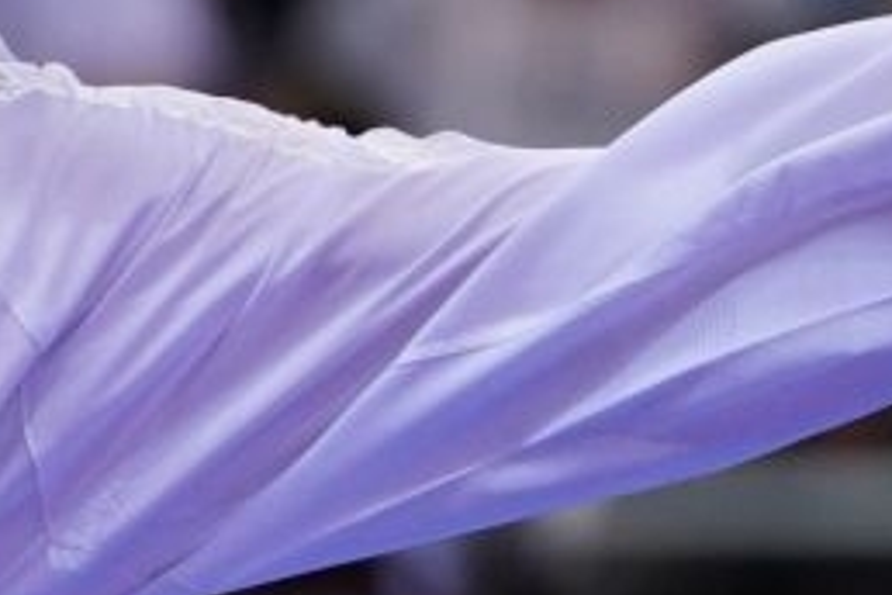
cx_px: -1898
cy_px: 744
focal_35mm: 1395
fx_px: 34562
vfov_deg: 1.0
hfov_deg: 1.5
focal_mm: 200
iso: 1000
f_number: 2.8
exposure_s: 1/1000
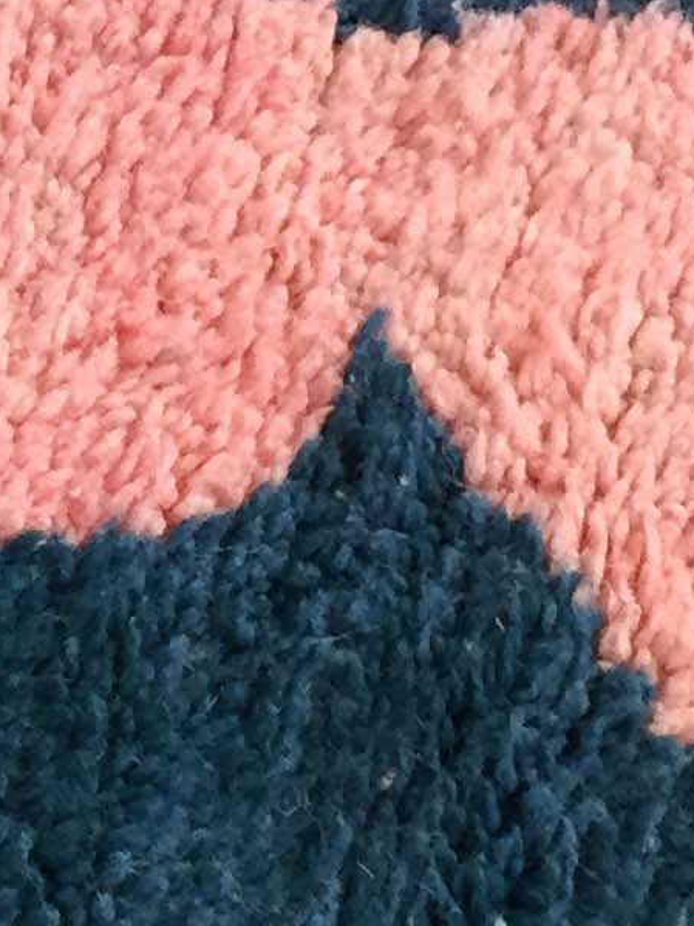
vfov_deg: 12.4
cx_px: -362
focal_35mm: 158
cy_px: 11
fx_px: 4225
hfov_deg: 9.1
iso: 80
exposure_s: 1/33
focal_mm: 4.15
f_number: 2.2
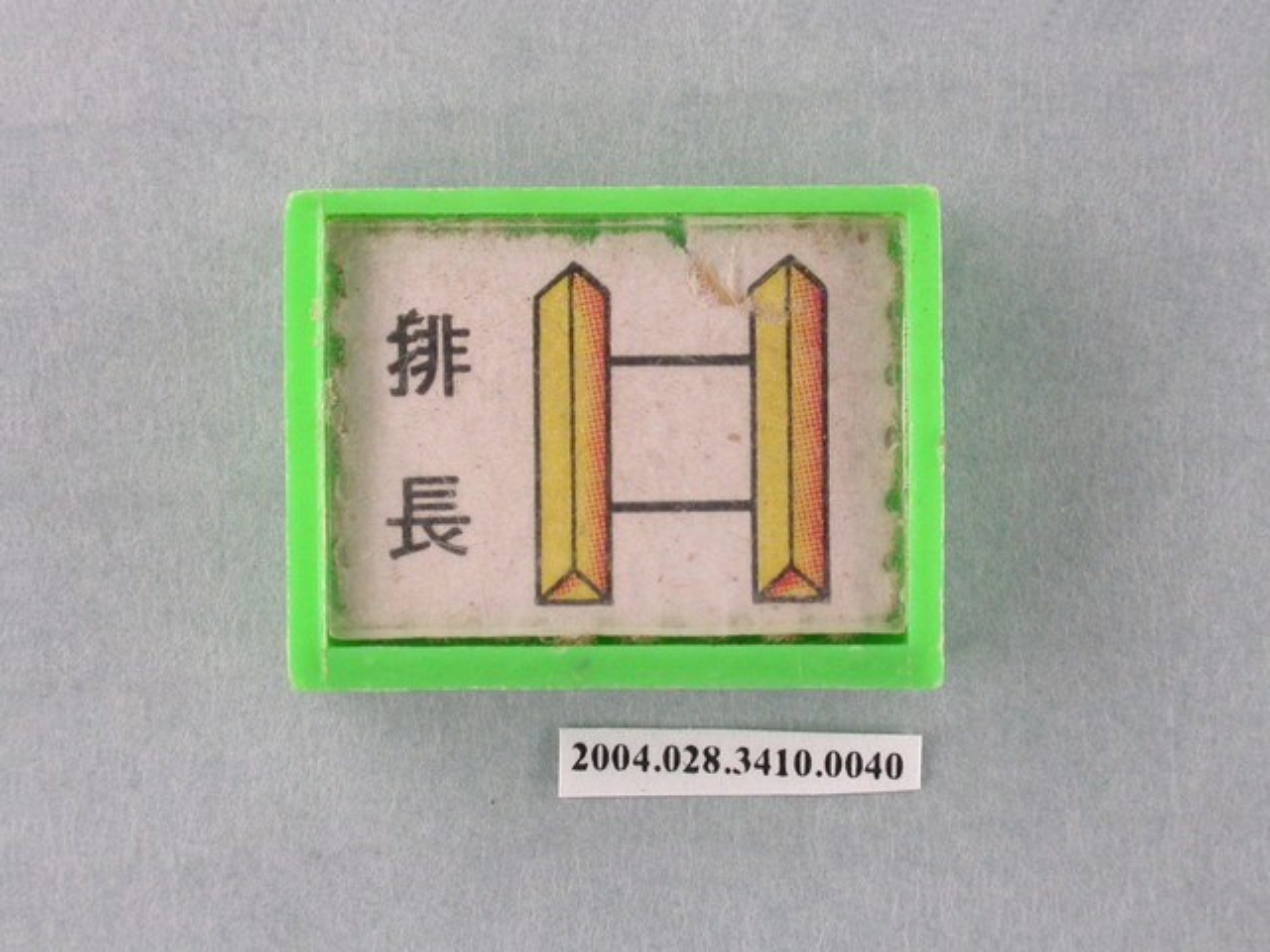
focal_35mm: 144
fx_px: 5283
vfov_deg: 10.3
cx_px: 635
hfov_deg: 13.7
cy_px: 476
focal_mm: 29.9
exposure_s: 1/30
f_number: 6.2
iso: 200
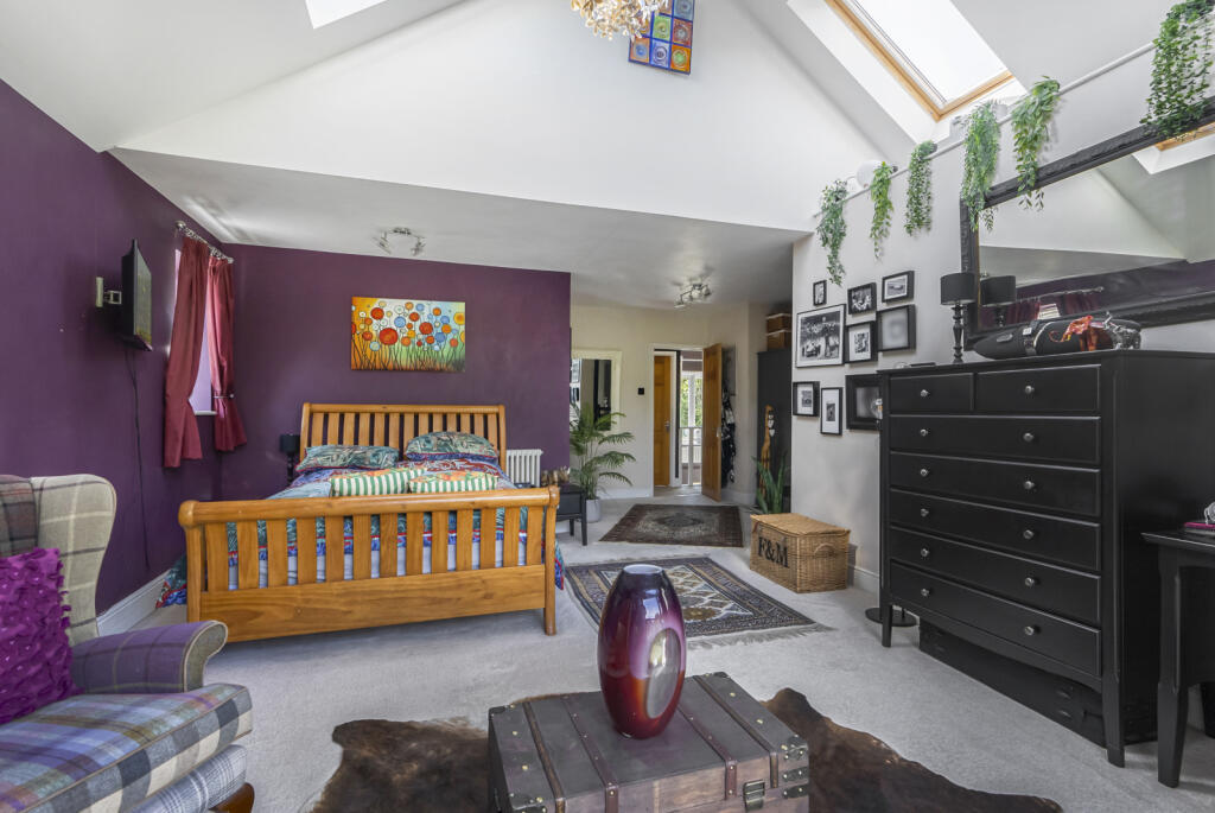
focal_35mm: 16
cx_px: 608
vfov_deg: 73.9
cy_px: 406
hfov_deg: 96.7
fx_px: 541
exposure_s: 1/80
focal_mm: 16
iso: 800
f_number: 7.1
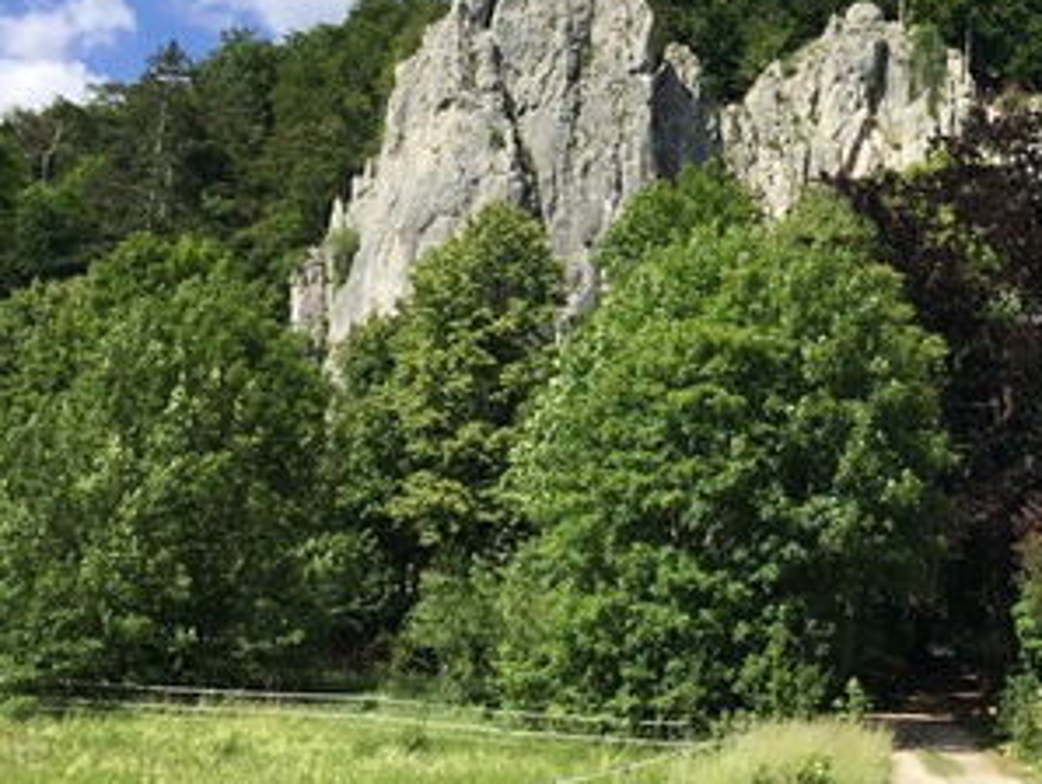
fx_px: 1838
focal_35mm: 61
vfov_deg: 23.7
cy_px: 158
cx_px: 967
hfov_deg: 30.1
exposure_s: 1/1148
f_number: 2.4
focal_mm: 3.3
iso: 25
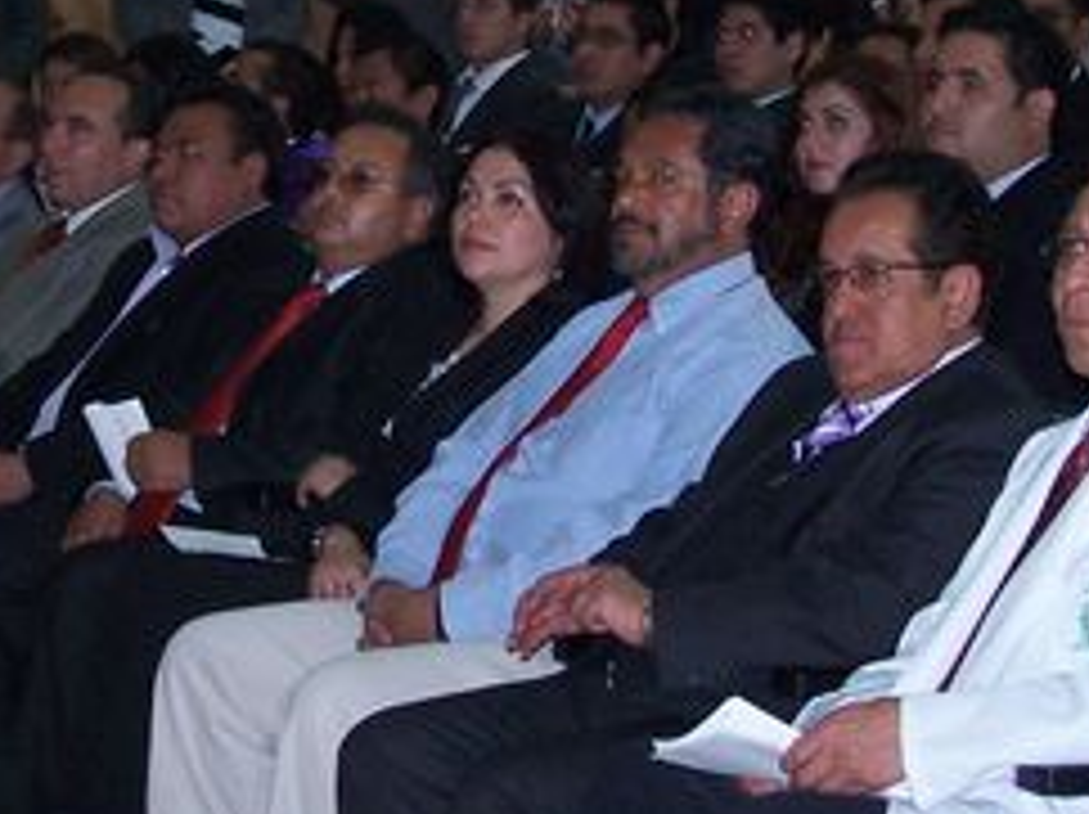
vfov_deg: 11.6
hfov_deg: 15.5
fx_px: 3991
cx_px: 284
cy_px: 229
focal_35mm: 127
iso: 140
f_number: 3
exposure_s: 1/60
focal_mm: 8
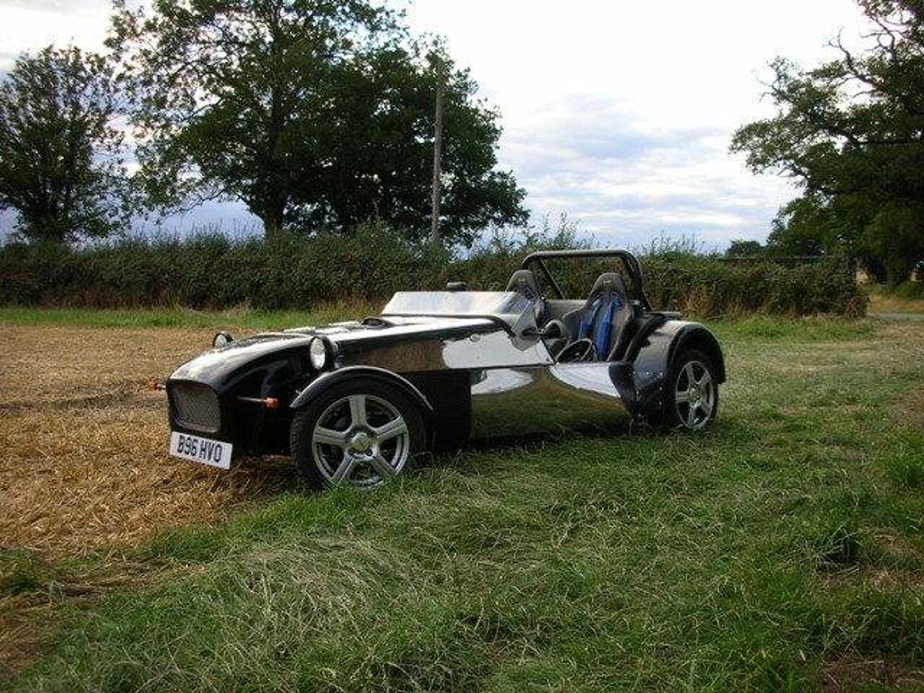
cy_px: 346
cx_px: 462
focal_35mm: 35
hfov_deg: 52.6
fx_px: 934
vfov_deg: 40.7
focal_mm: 5.8
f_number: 3
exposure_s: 1/144
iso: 50
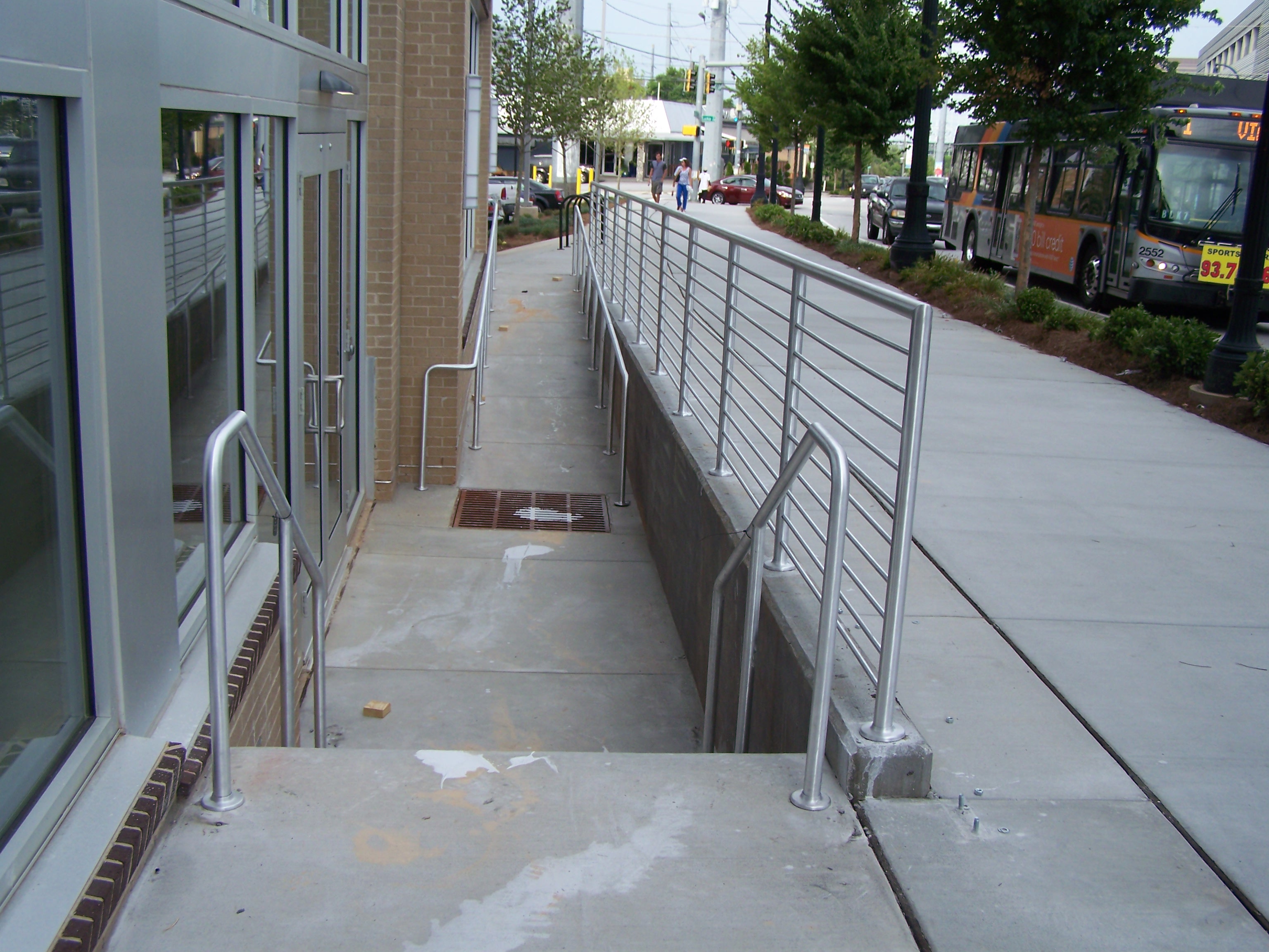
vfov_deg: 37.7
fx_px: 1393
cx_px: 634
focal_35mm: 38
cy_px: 476
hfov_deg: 49.0
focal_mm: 6.3
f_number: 2.8
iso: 64
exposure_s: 1/400
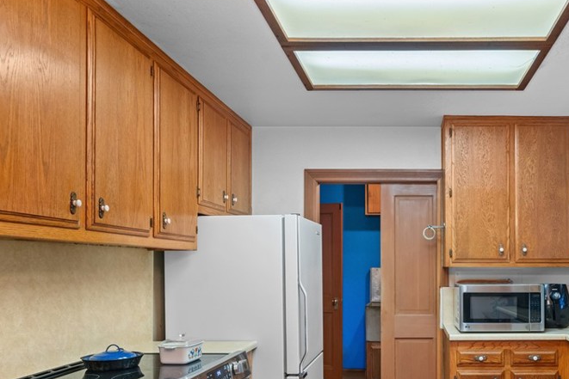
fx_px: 490
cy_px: 267
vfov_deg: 41.5
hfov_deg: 57.8
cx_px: 413
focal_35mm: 31
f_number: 8
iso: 1000
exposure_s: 1/5
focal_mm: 20
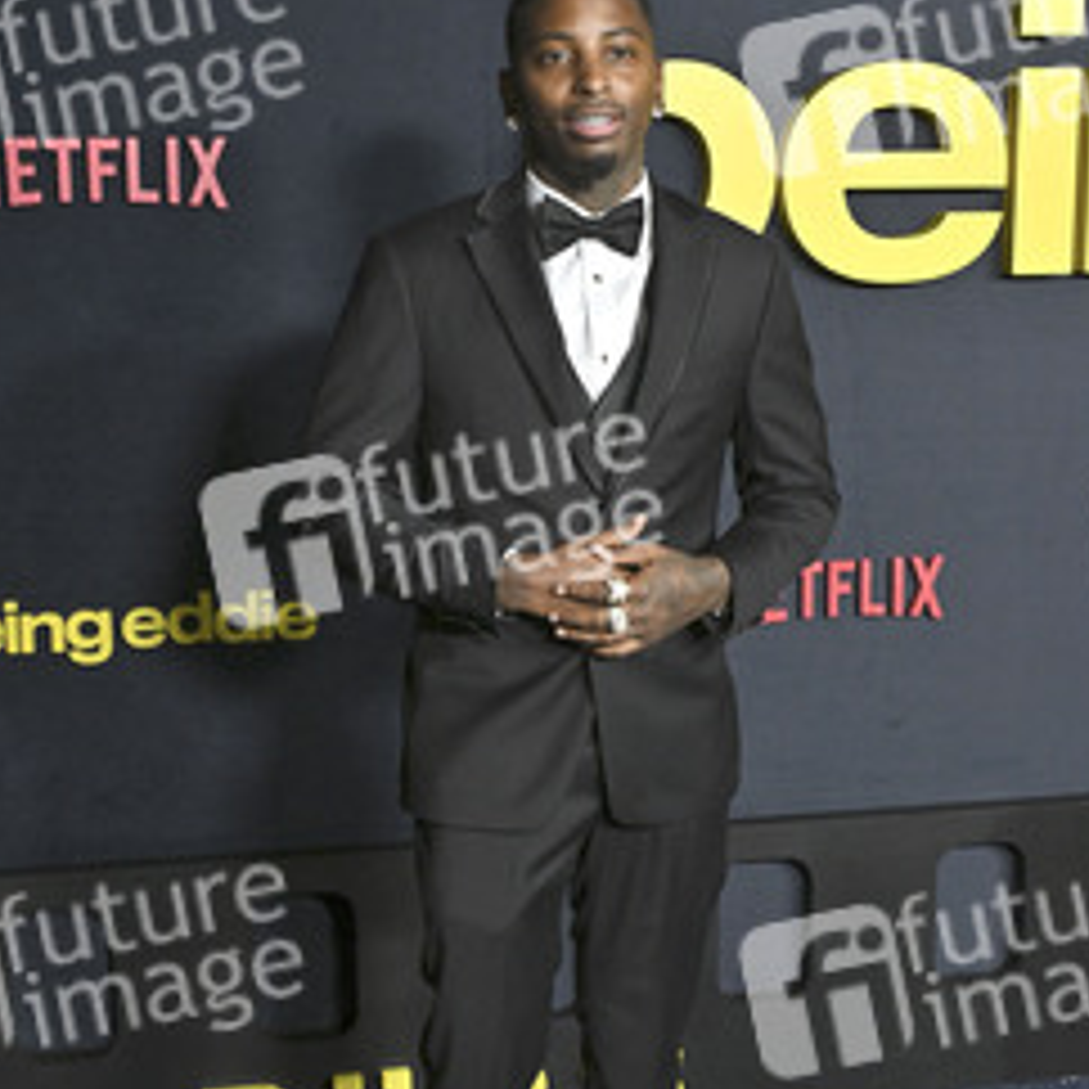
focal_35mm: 52
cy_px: 747
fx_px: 1851
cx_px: 562
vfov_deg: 32.4
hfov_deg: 32.8
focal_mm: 37
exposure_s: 1/320
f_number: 5.6
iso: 2500
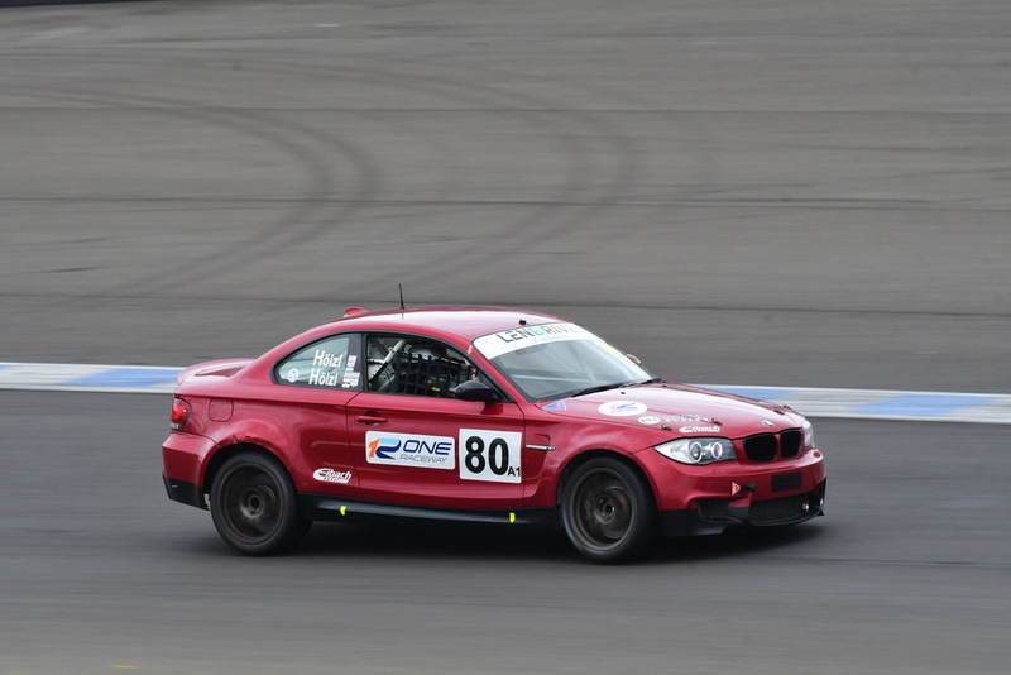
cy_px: 338
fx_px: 21069
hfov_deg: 2.7
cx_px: 506
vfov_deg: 1.8
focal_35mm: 750
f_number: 11
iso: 320
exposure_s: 1/160
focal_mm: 500
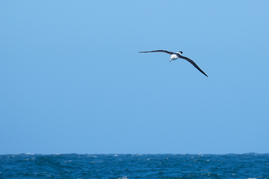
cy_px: 90
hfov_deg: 3.4
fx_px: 4483
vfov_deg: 2.3
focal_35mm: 600
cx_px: 134
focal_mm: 400
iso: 640
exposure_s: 1/2000
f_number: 8
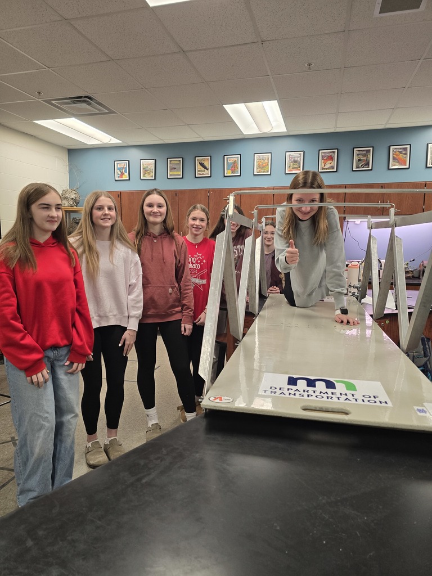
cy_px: 288
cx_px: 216
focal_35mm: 23
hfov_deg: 58.9
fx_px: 383
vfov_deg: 73.9
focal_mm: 6.3
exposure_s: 1/120
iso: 200
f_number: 1.7
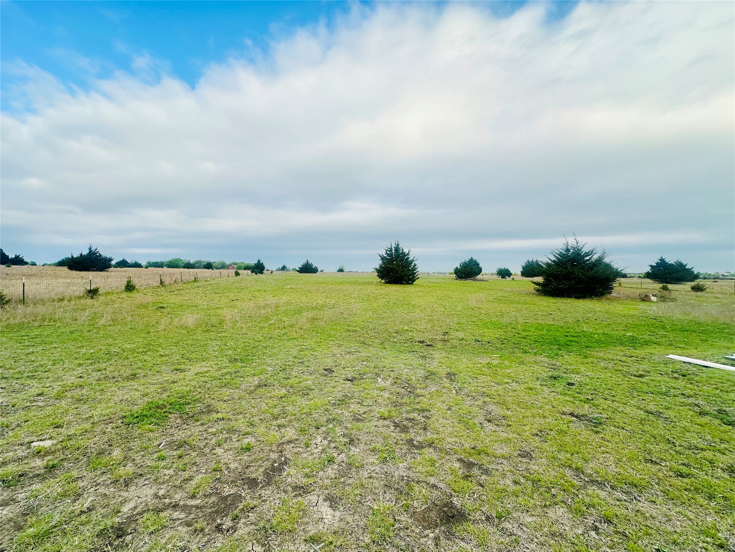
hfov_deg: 102.1
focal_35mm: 14
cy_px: 276
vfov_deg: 85.7
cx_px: 368
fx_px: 297
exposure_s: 1/955
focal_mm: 2.22
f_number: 2.2
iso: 40
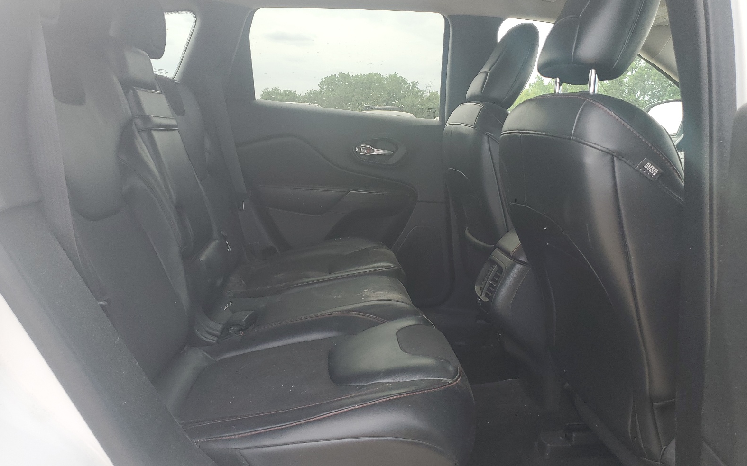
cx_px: 378
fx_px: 570
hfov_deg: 66.5
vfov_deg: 44.5
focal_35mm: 28
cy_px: 227
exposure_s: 1/385
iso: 50
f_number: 1.5
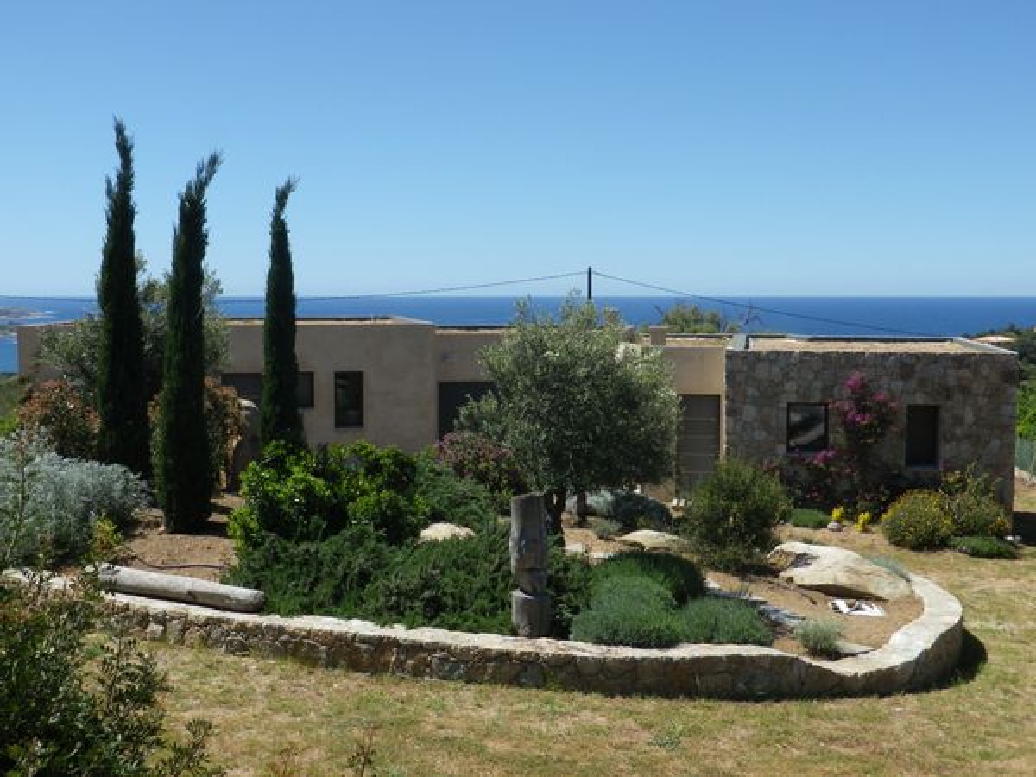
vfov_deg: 36.8
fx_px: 1167
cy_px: 388
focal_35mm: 39
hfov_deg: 47.9
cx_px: 518
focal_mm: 7
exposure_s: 1/800
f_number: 4
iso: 80
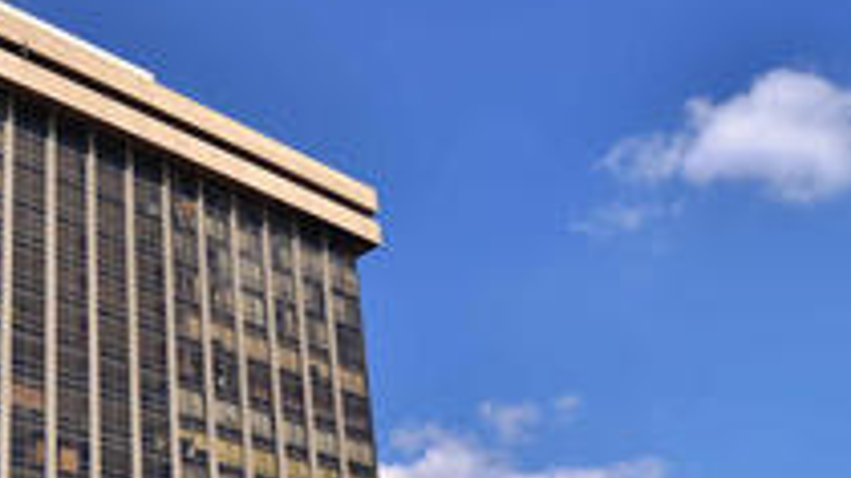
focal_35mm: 50
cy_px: 458
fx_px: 1128
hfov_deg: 38.4
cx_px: 77
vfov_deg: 23.1
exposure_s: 1/1600
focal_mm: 20
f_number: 2.8
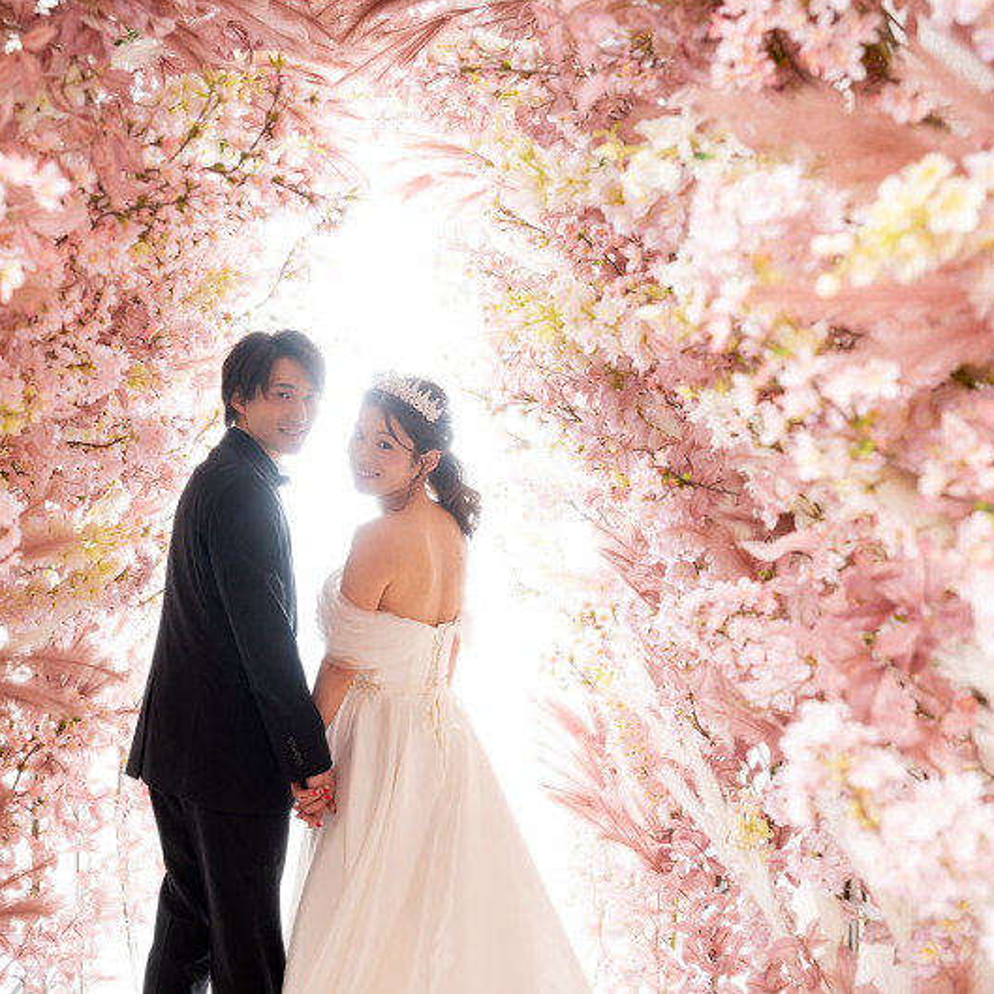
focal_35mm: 54
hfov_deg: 31.4
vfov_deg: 31.6
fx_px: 1754
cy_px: 497
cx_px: 342
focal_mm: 42
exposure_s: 1/125
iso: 640
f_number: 4
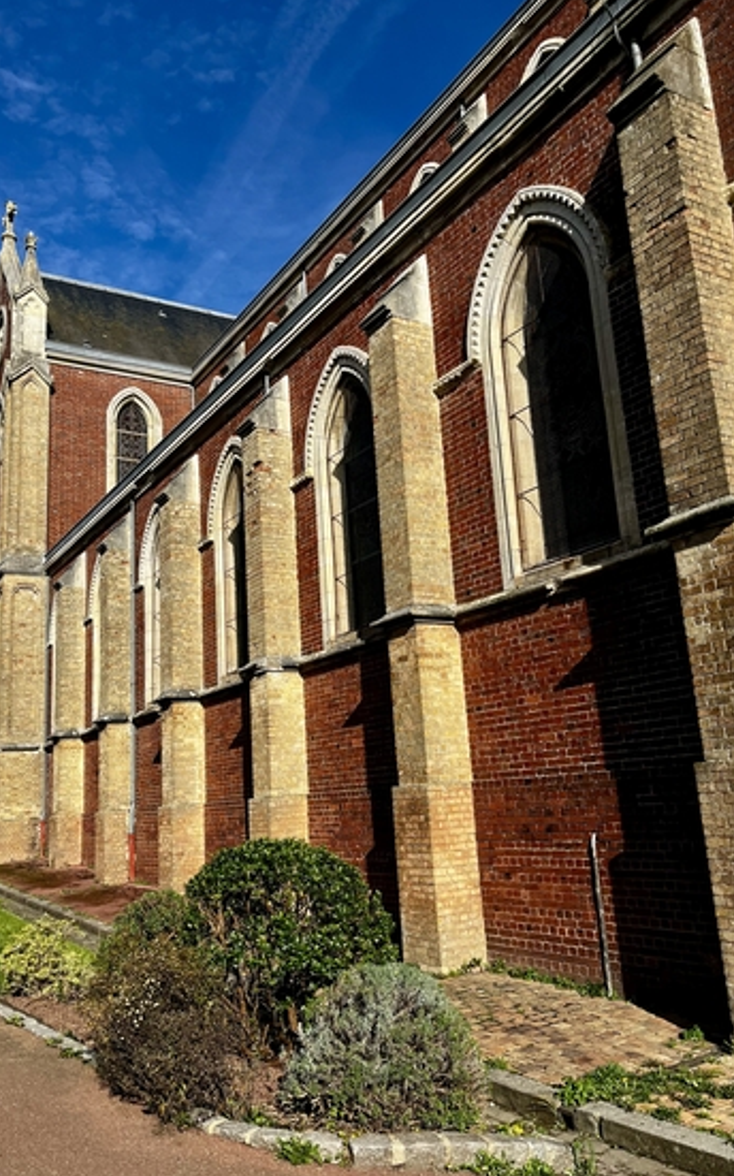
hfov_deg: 41.8
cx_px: 333
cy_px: 553
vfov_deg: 62.9
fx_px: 961
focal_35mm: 30
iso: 50
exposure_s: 1/4016
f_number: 1.6
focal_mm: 5.1
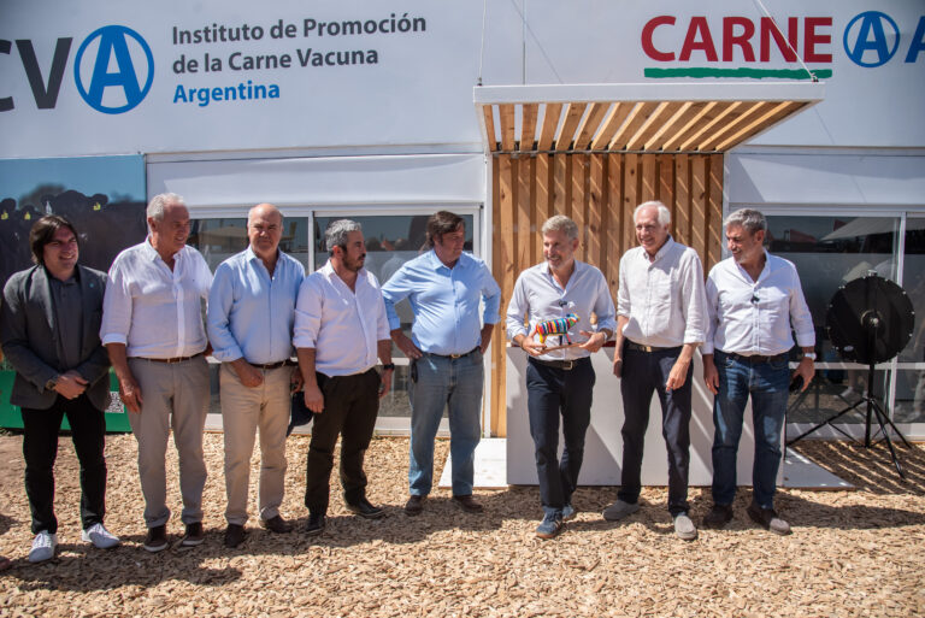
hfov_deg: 73.7
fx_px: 617
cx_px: 462
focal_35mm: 24
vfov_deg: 53.2
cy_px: 309
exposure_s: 1/4000
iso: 1000
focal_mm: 24
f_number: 6.3
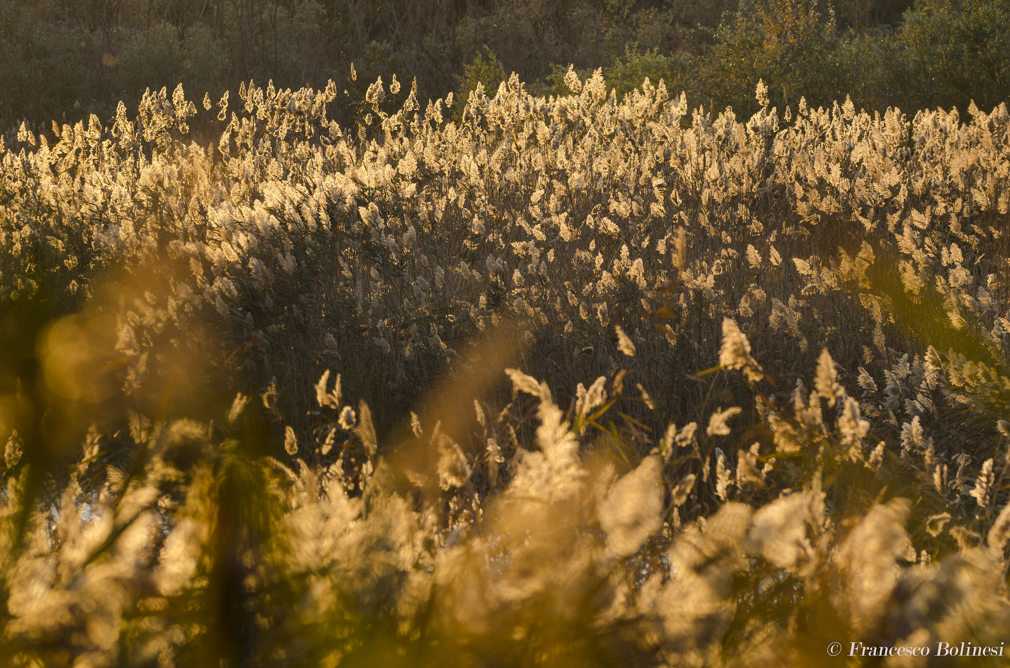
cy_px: 334
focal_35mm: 375
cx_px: 505
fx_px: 10498
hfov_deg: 5.5
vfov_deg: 3.6
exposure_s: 1/100
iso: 125
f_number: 8
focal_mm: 250
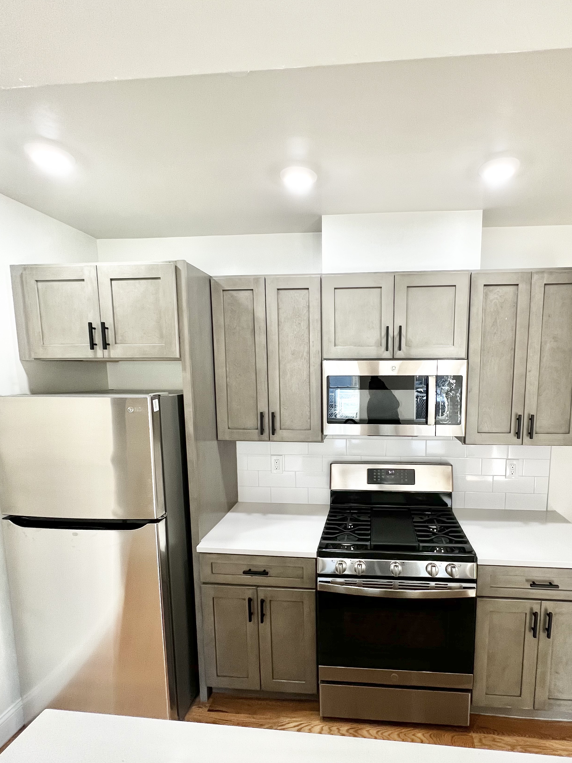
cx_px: 342
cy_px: 419
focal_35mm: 16
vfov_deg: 94.2
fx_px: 353
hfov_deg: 77.2
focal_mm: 1.57
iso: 200
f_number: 1.8
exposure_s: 1/120
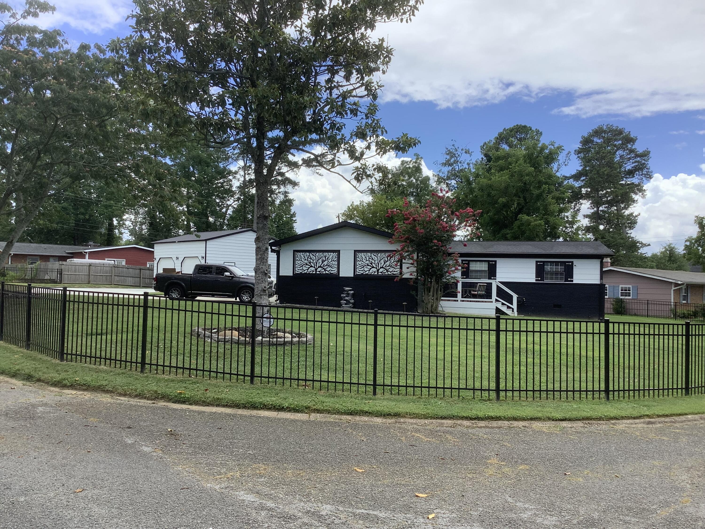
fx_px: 631
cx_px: 352
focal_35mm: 31
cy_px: 264
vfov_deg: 45.4
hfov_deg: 58.4
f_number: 2.4
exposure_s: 1/876
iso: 25
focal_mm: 3.3
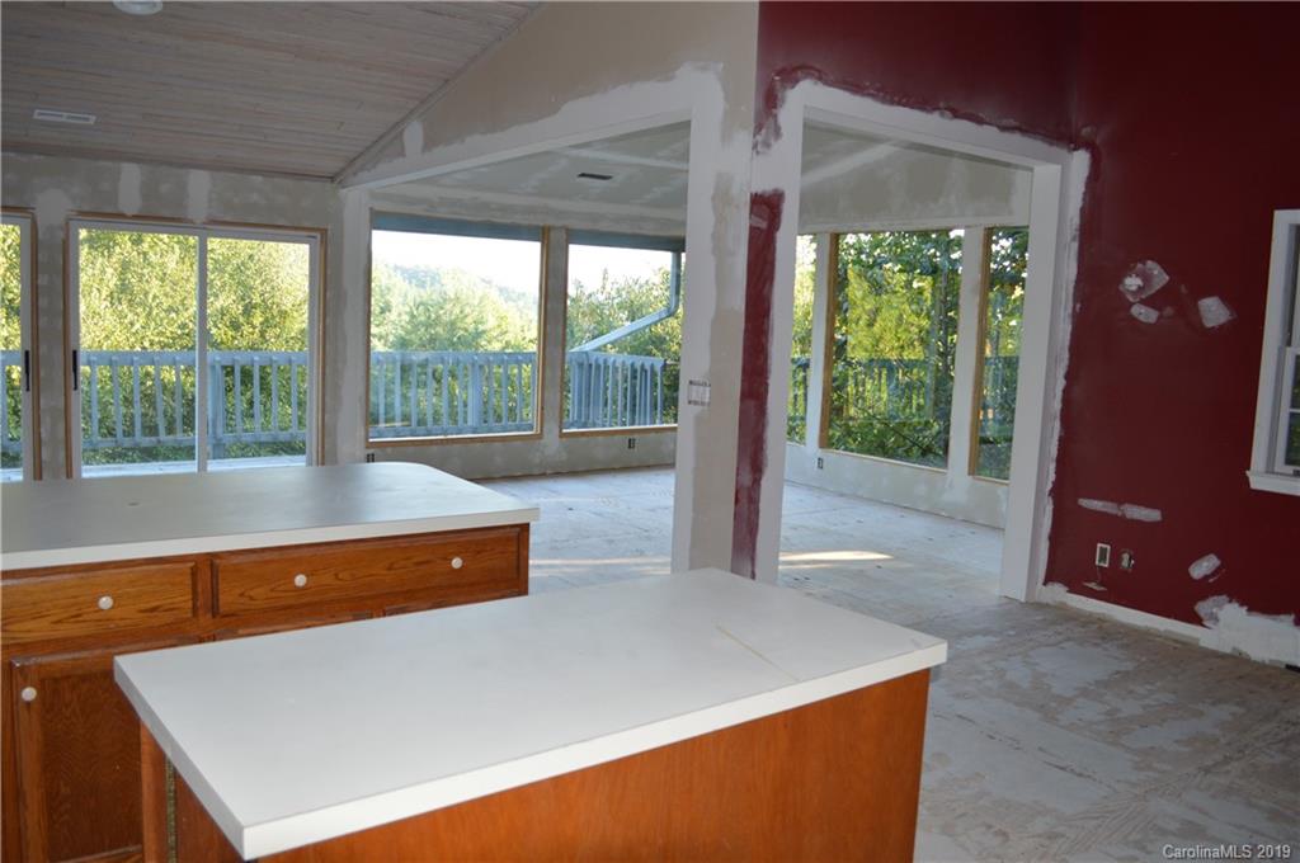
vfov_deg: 47.8
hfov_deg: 67.4
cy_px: 432
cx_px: 650
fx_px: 974
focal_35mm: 27
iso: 400
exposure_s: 1/100
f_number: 4
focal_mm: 18
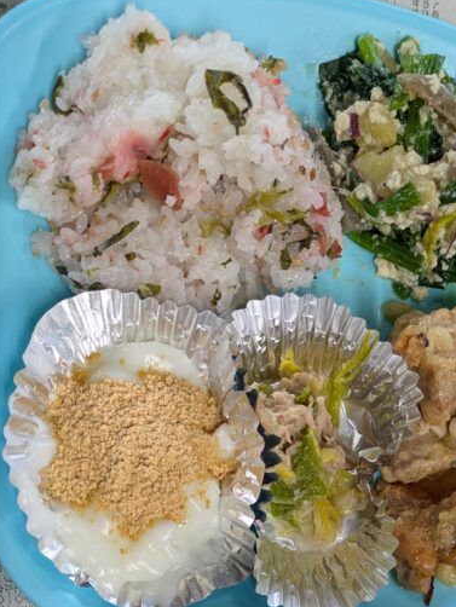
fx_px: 895
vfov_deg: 34.9
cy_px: 570
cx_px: 362
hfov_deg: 28.0
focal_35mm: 51
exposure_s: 1/60
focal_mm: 5.43
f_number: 1.89
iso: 123
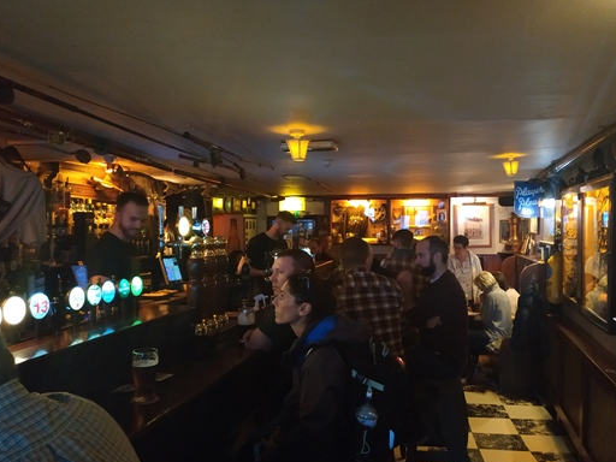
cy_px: 230
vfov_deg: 46.8
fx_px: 534
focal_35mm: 30
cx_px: 357
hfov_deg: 59.6
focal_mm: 3.94
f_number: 1.9
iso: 2000
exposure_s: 1/17
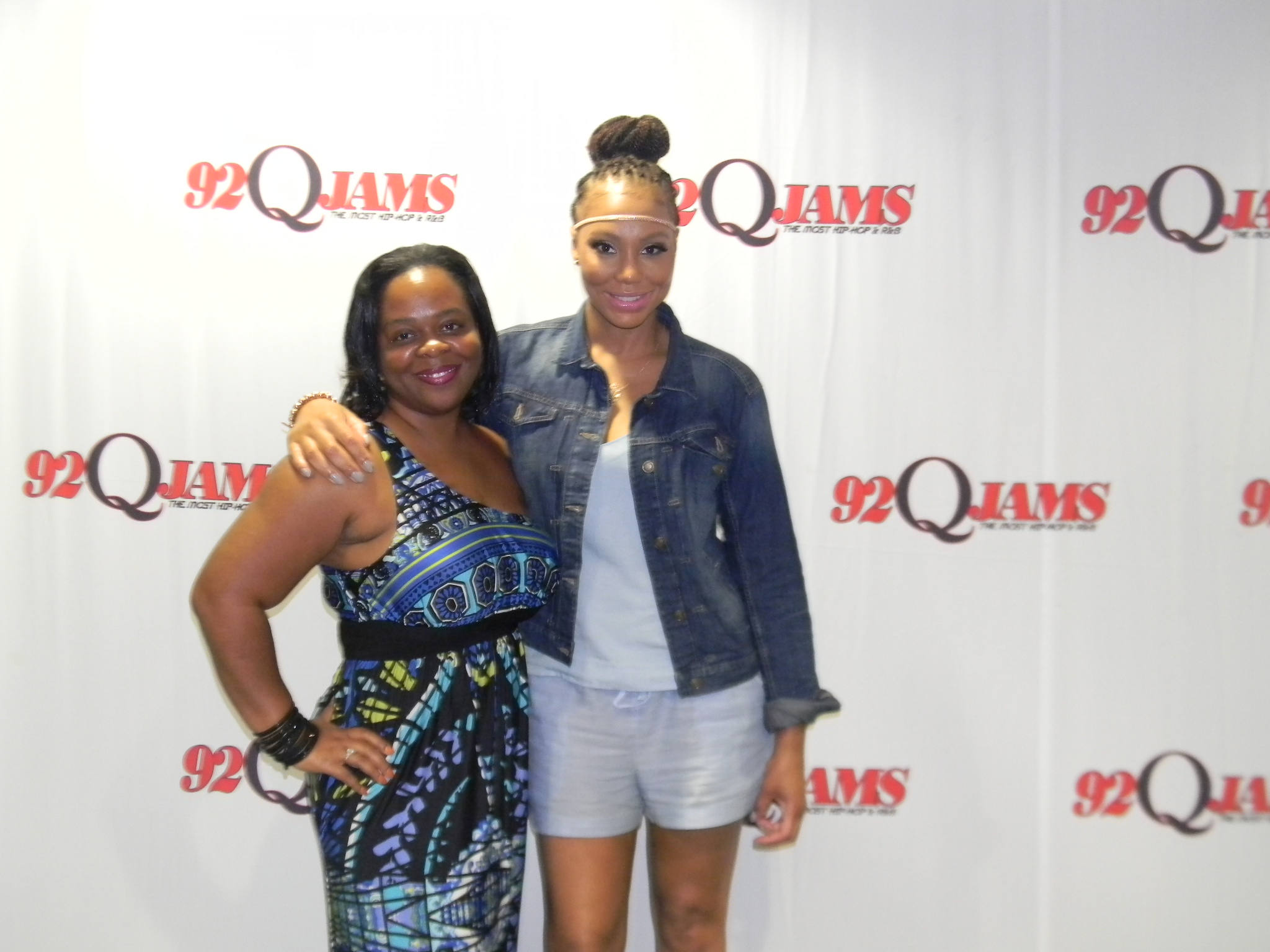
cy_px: 476
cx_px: 635
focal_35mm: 41
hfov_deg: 45.8
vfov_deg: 35.1
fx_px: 1504
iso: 400
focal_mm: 7.3
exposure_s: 1/8
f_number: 3.8
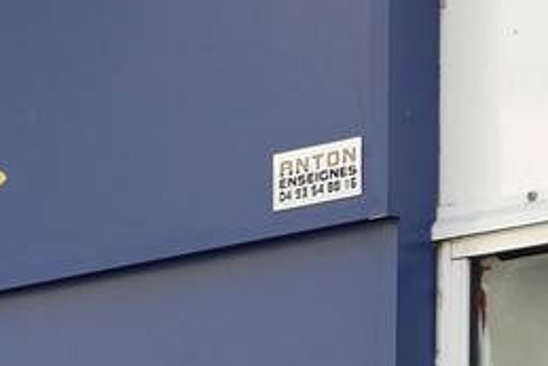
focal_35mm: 210
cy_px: 982
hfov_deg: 8.2
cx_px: -1140
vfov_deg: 6.2
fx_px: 3198
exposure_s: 1/160
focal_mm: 34
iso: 800
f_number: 8
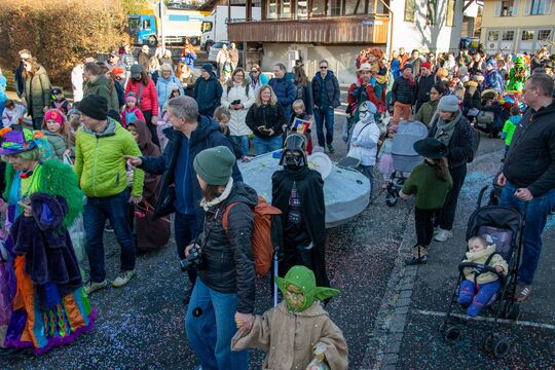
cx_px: 278
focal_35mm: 33
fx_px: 509
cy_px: 185
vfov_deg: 40.0
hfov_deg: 57.2
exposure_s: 1/800
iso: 800
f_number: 3.8
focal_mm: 22
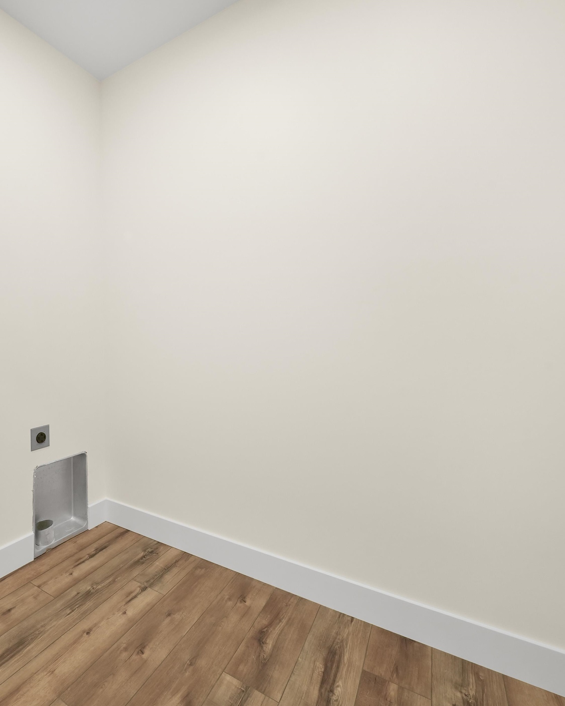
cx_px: 139
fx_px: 355
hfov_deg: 71.5
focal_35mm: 17
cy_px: 351
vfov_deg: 89.6
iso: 2000
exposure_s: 1/6
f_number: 10
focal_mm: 12
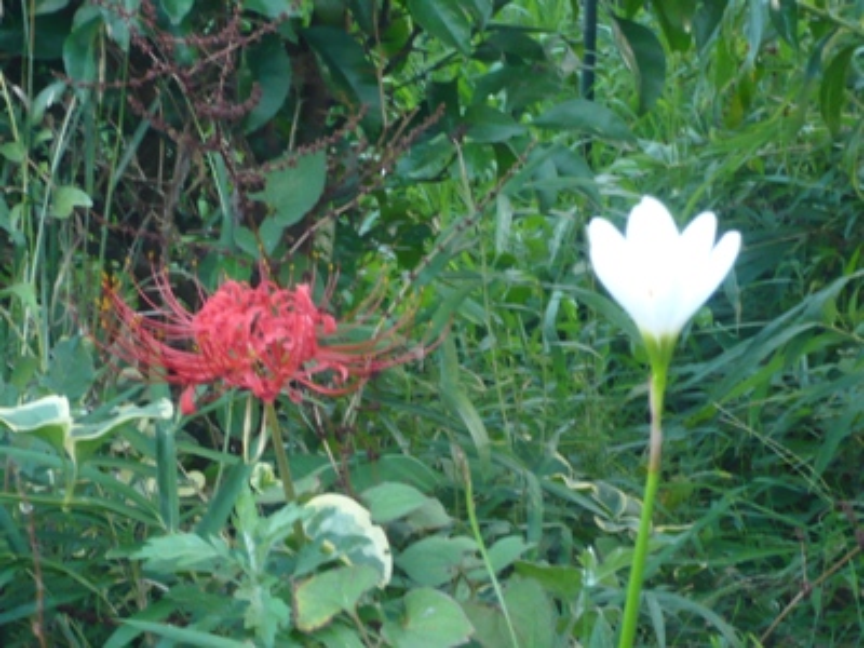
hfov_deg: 17.9
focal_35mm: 110
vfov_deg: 13.5
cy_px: 324
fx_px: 2746
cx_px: 432
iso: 200
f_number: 4.7
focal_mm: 12
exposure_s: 1/15
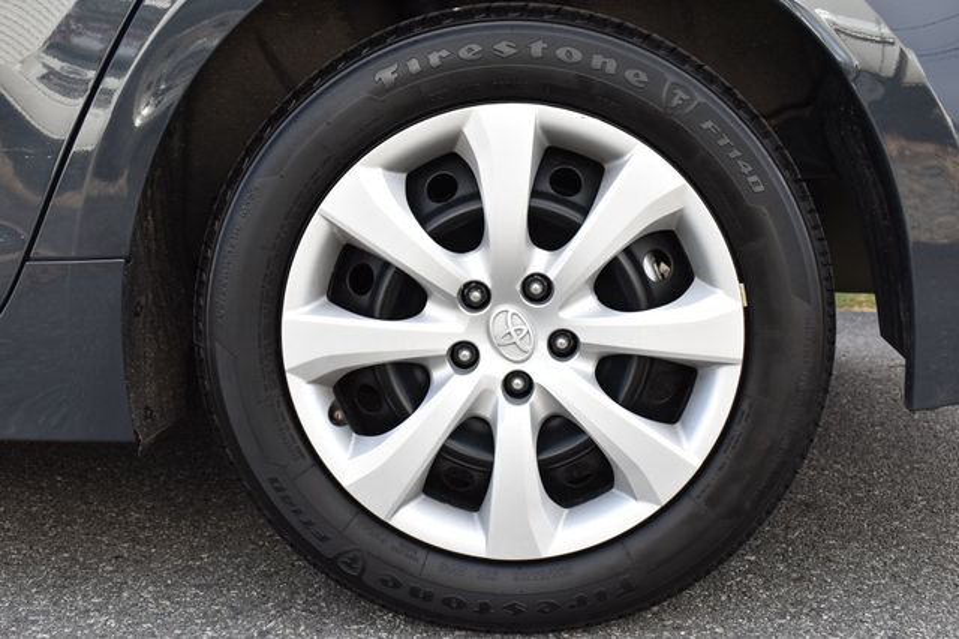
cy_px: 320
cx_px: 480
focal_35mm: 44
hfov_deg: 45.0
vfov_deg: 30.8
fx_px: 1158
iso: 360
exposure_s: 1/250
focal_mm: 29
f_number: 8
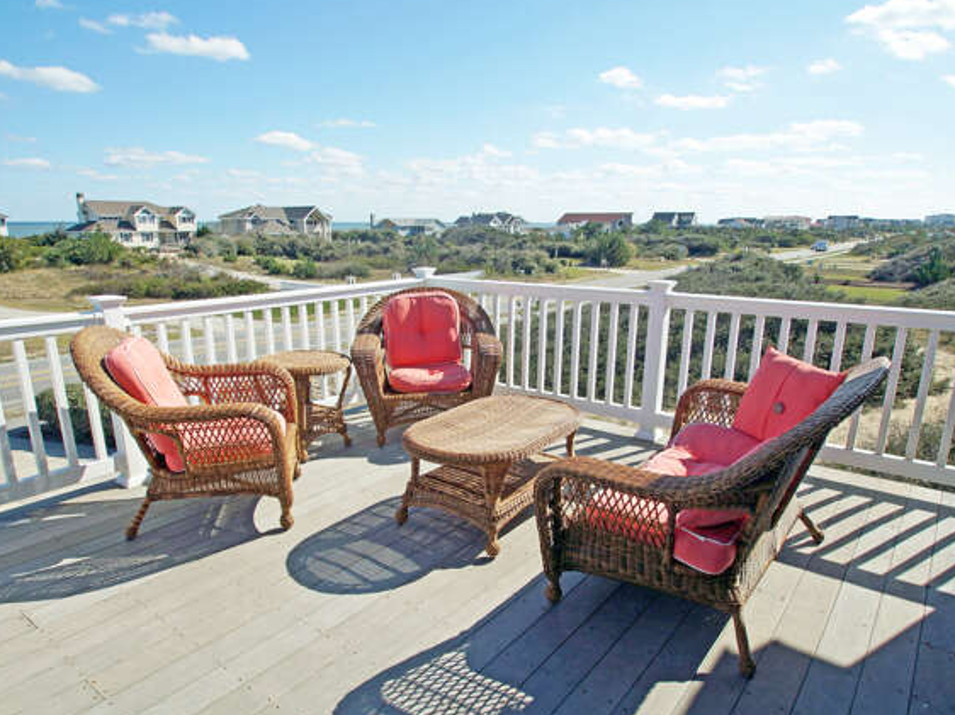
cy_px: 394
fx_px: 597
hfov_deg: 77.3
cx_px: 471
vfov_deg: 61.7
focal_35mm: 22
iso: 100
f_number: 8
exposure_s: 1/400
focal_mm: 11
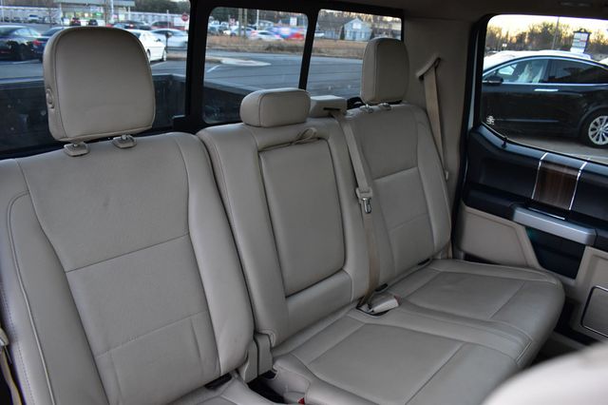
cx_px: 304
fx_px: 456
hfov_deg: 67.4
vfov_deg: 47.9
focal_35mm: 27
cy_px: 202
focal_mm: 18
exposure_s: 1/15
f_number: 6.3
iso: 1600
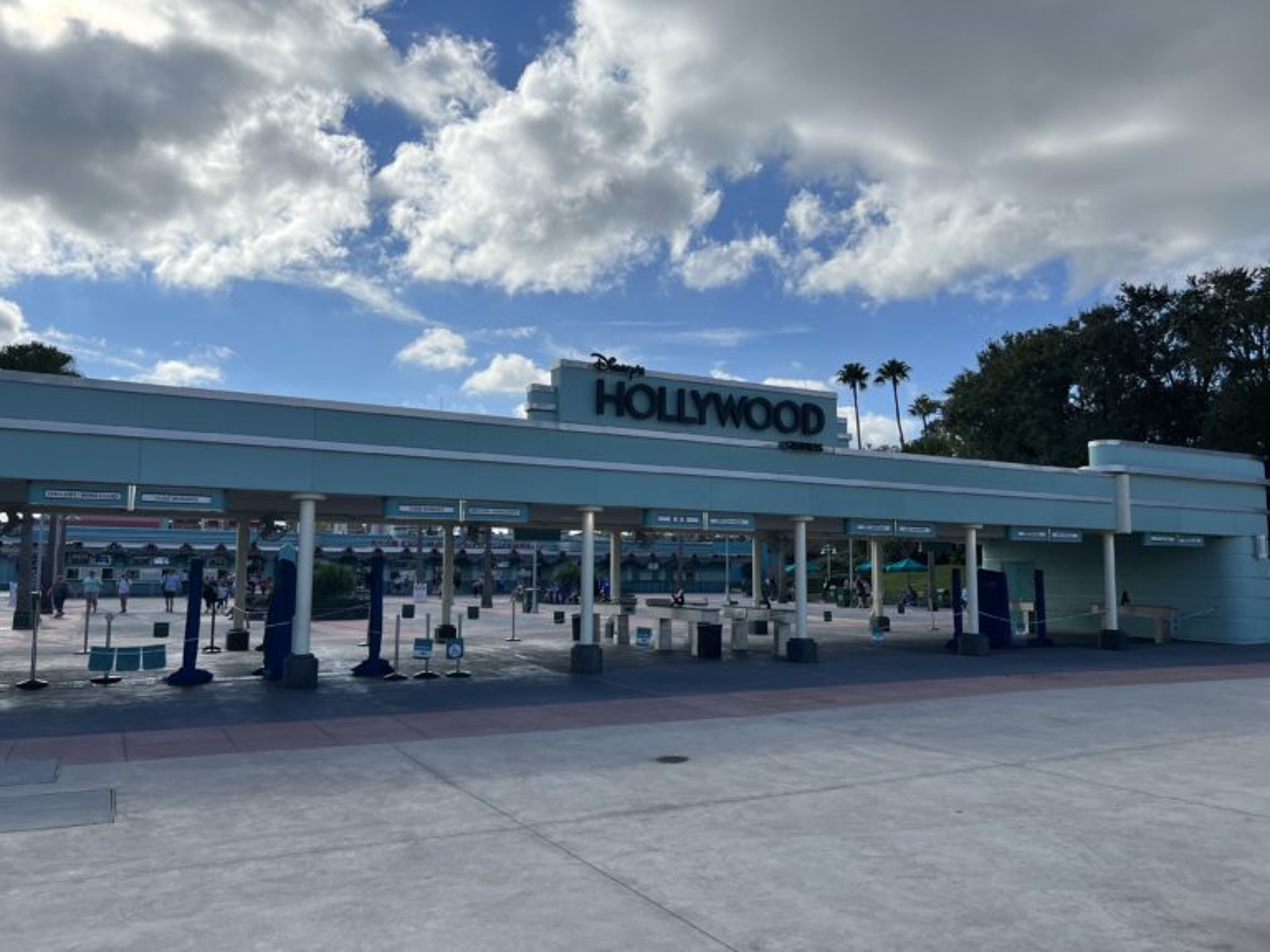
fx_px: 954
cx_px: 635
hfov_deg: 67.3
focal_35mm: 26
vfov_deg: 53.1
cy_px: 476
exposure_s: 1/8696
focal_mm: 5.7
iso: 50
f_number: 1.5
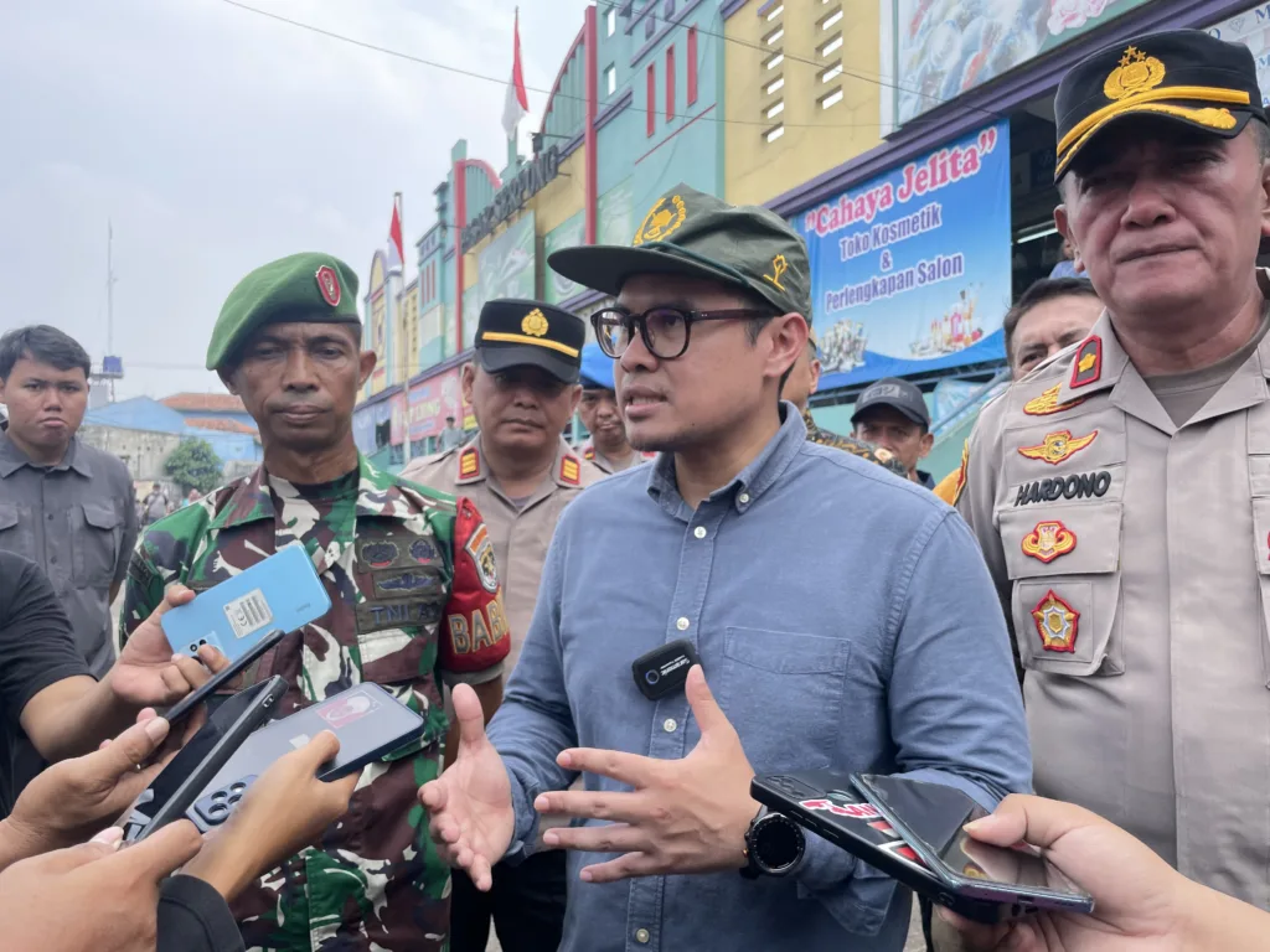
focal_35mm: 26
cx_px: 635
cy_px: 476
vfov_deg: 53.1
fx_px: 954
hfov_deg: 67.3
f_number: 1.6
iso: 32
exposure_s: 1/947
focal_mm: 4.2
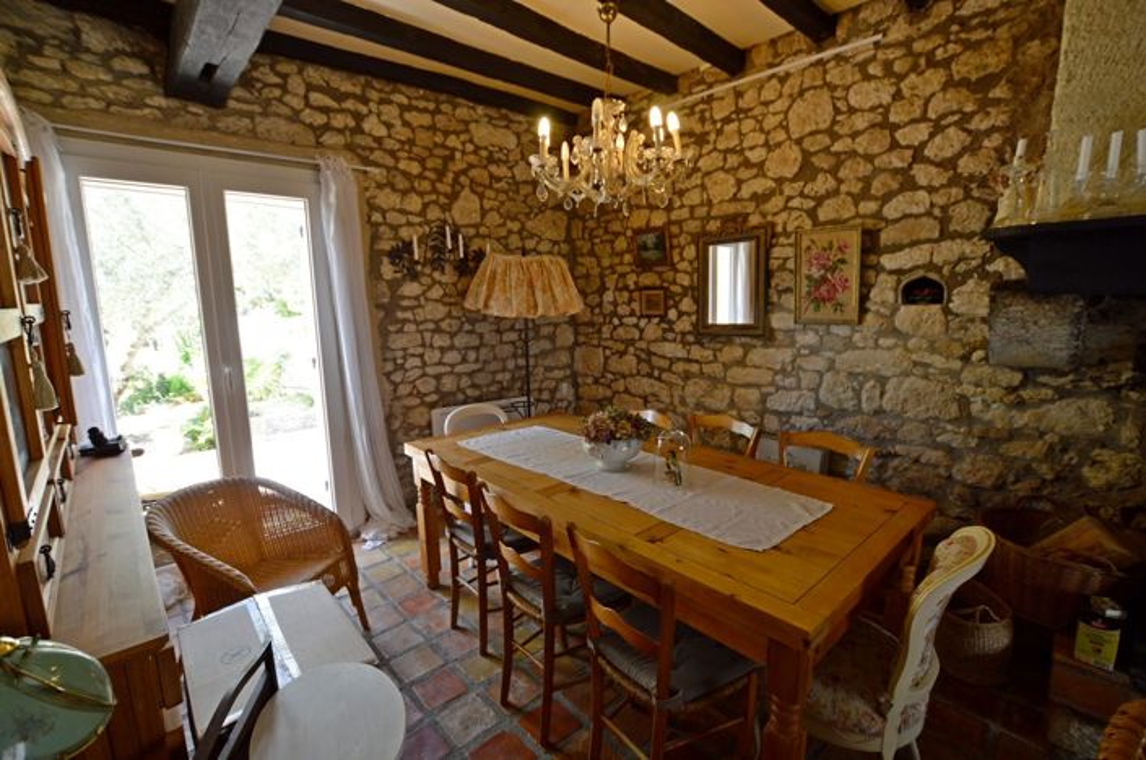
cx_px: 573
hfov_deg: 100.5
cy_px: 380
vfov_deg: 77.2
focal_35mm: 15
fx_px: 477
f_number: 4
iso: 400
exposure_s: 1/60
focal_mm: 10
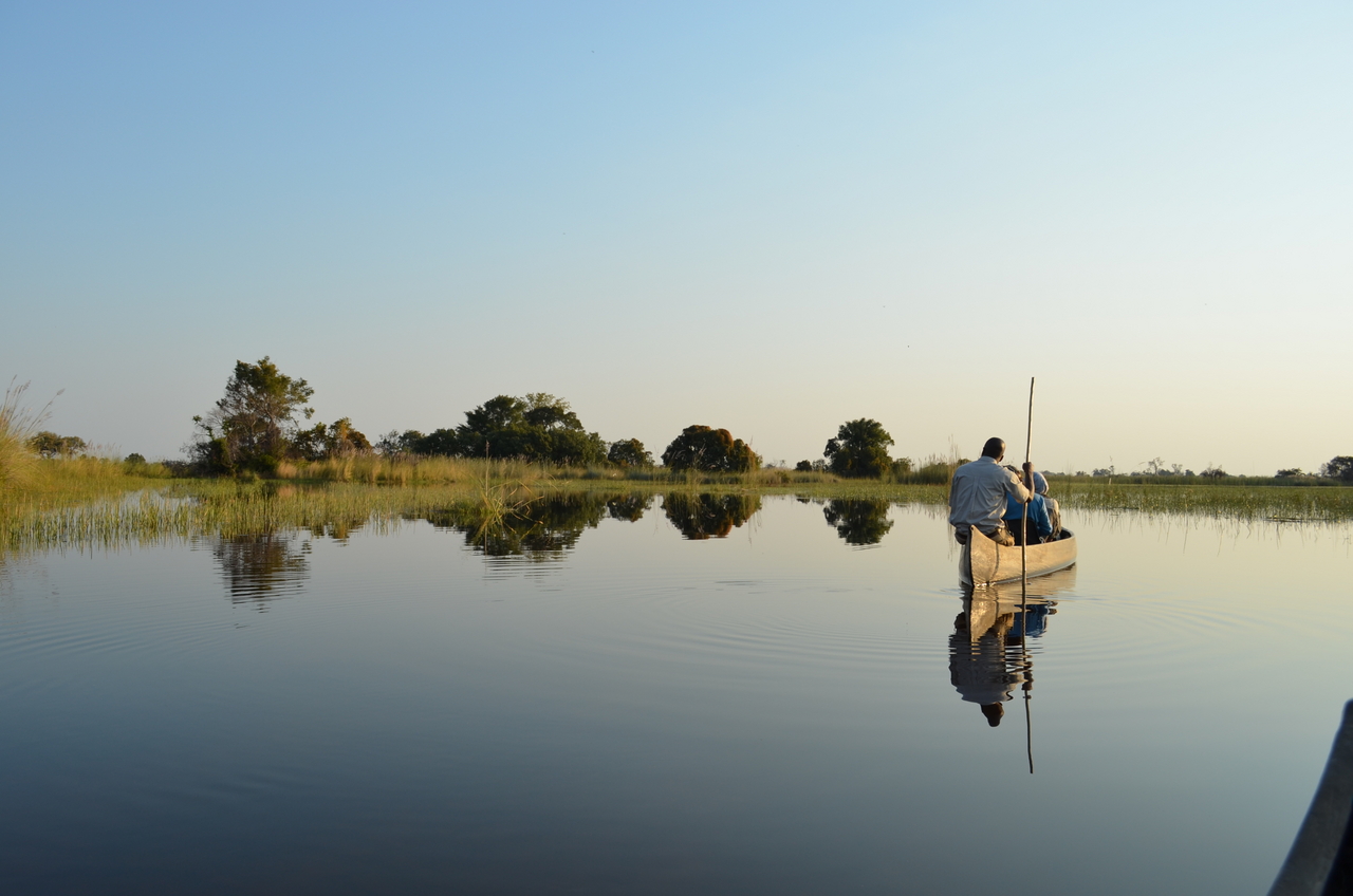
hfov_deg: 62.0
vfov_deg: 43.4
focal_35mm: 30
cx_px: 676
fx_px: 1125
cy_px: 448
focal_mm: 20
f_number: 8
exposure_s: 1/250
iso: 140
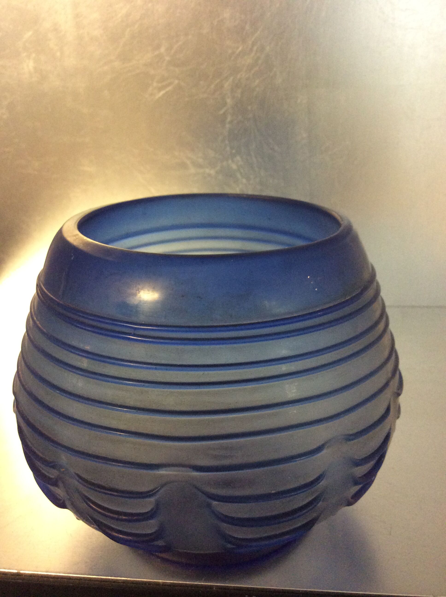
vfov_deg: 56.9
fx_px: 551
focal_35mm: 32
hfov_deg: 44.1
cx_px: 223
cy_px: 298
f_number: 2.4
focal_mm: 3.3
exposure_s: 1/25
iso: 250
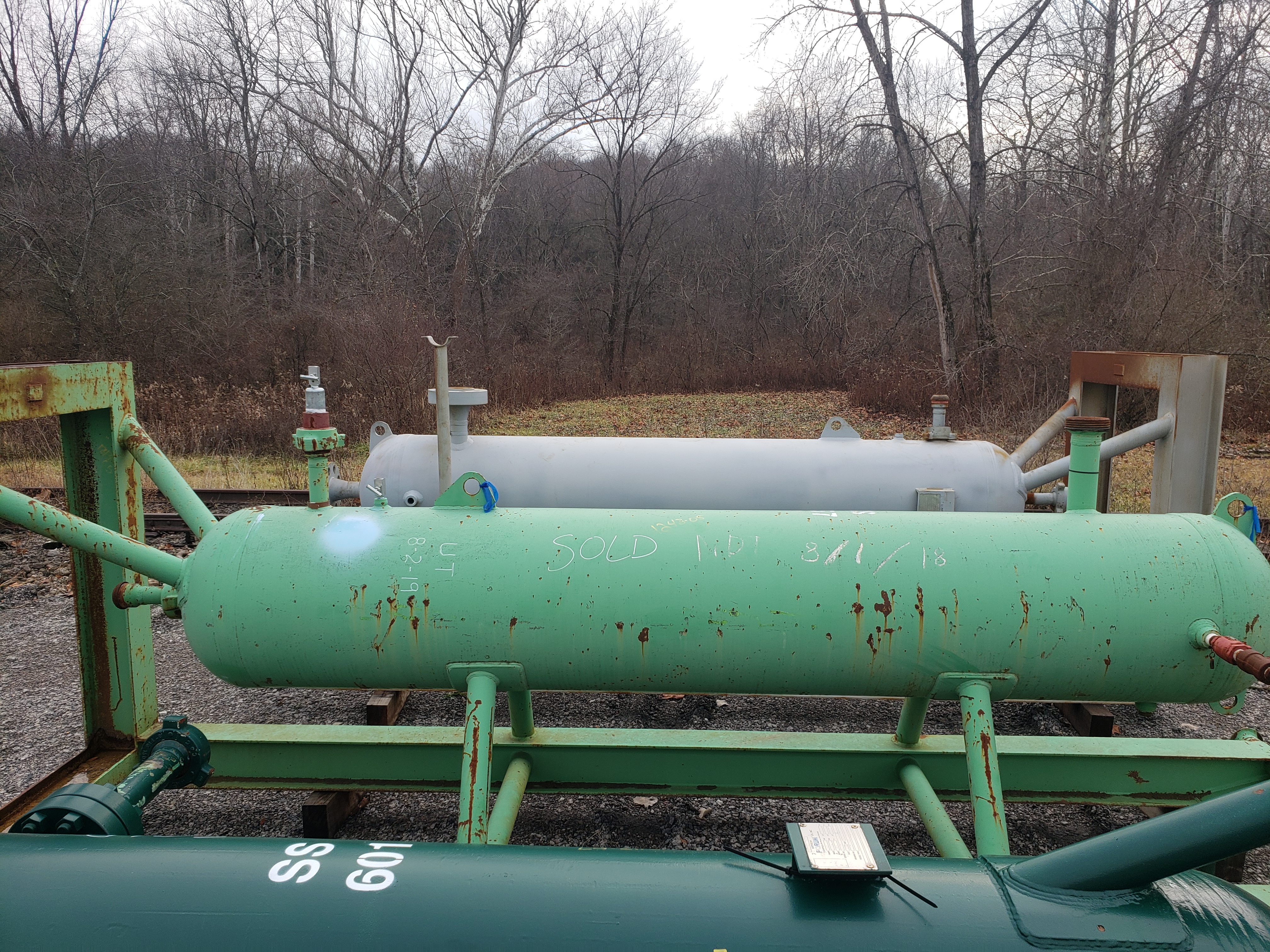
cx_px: 635
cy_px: 476
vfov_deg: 53.1
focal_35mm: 26
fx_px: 954
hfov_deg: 67.3
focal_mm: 4.3
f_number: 2.4
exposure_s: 1/629
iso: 50
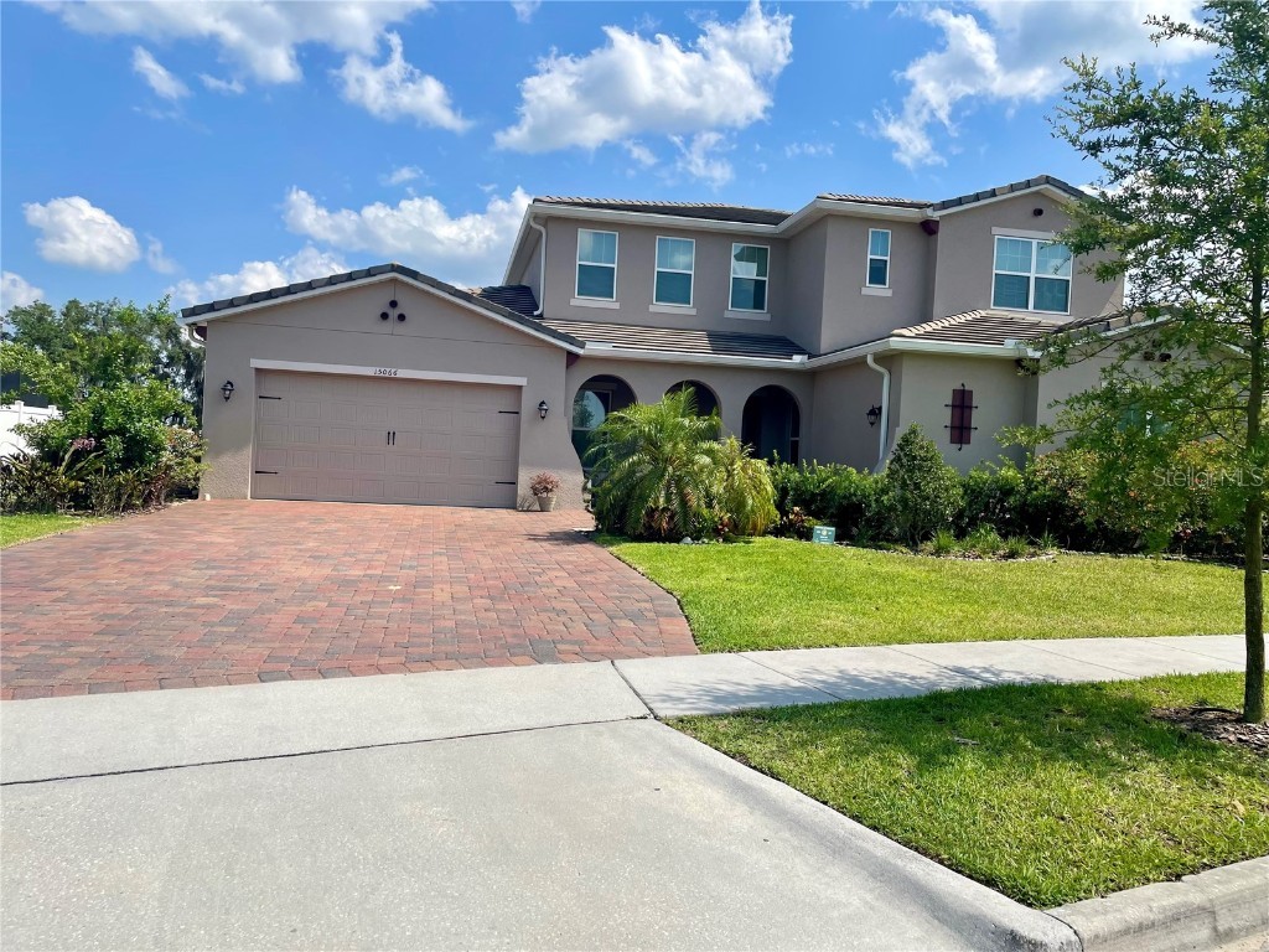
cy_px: 476
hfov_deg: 67.3
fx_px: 953
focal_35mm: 26
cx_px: 634
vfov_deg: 53.1
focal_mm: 4.2
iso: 32
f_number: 1.6
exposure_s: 1/4651
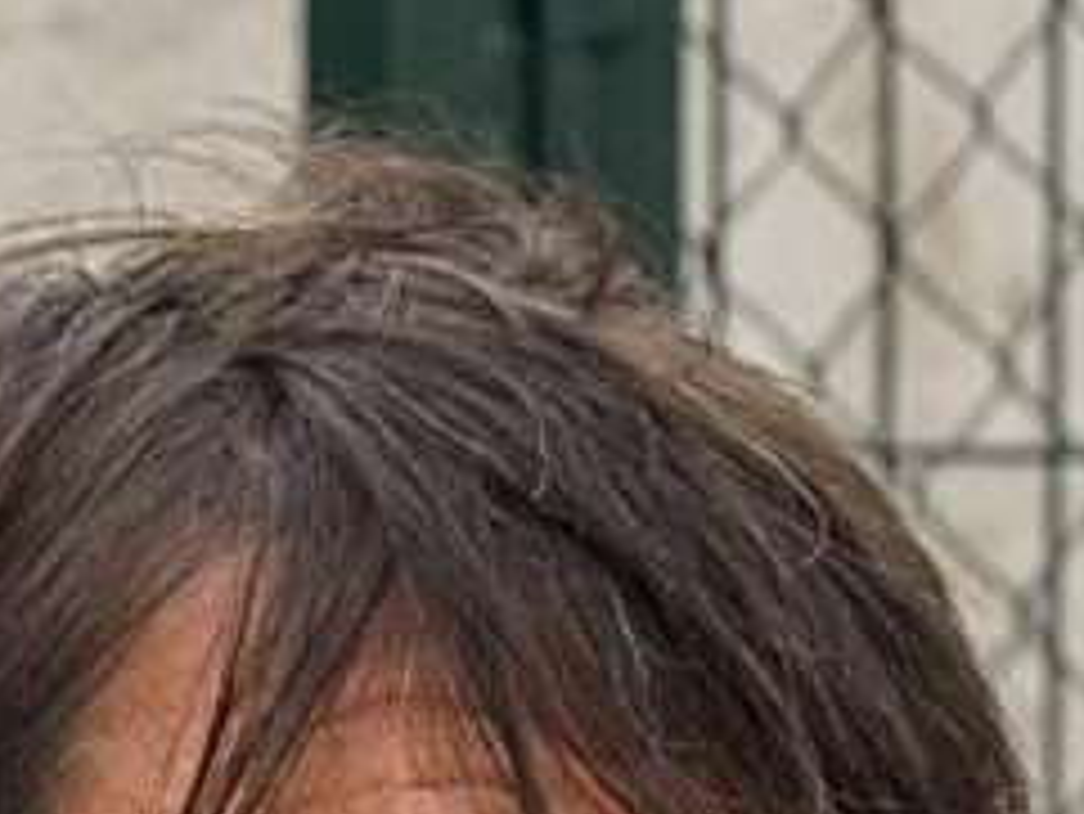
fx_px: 23968
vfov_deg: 1.9
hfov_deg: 2.6
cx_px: 310
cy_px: 1210
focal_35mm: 765
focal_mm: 90
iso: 800
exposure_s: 1/250
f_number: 9
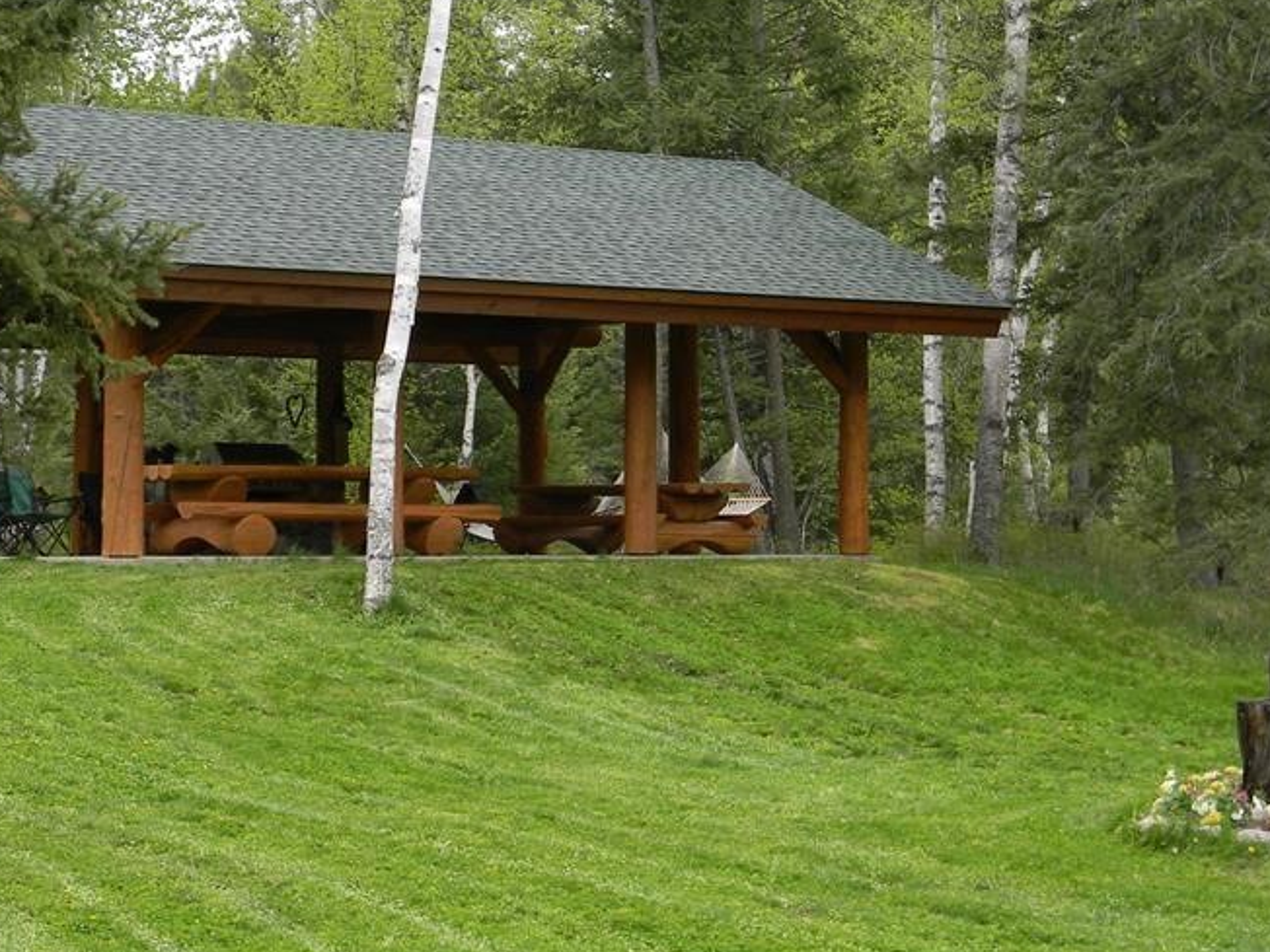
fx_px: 3229
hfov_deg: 22.3
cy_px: 347
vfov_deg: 16.8
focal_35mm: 88
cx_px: 625
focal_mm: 10.1
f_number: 4.1
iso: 80
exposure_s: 1/102
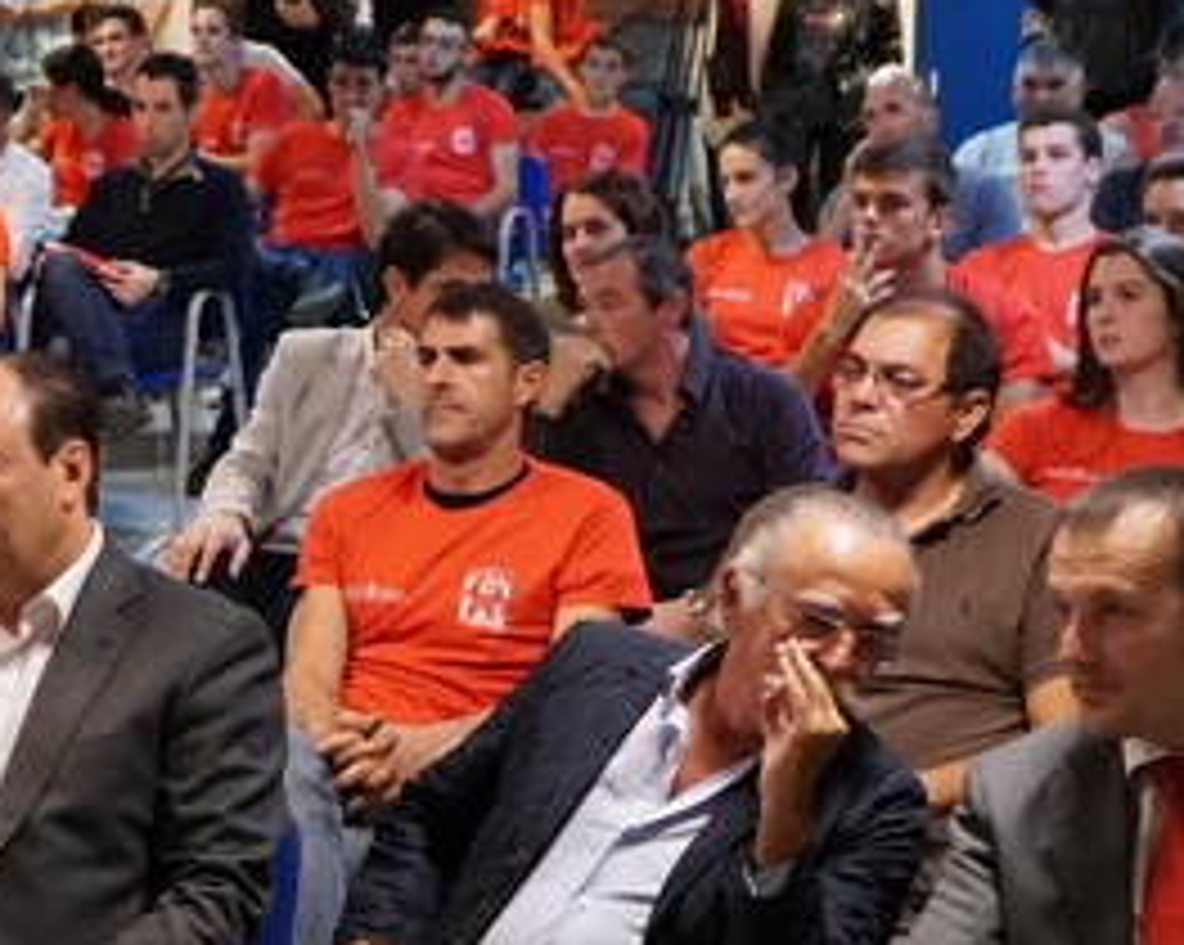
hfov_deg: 19.1
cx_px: 117
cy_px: 742
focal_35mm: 98
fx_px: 3446
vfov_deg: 15.5
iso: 6400
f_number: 4
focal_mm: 23
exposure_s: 1/160
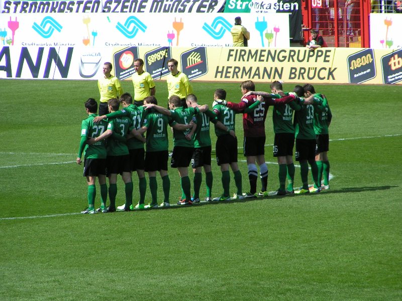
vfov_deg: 4.4
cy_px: 150
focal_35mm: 340
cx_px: 201
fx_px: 3948
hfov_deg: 5.8
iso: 50
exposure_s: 1/640
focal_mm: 52
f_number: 5
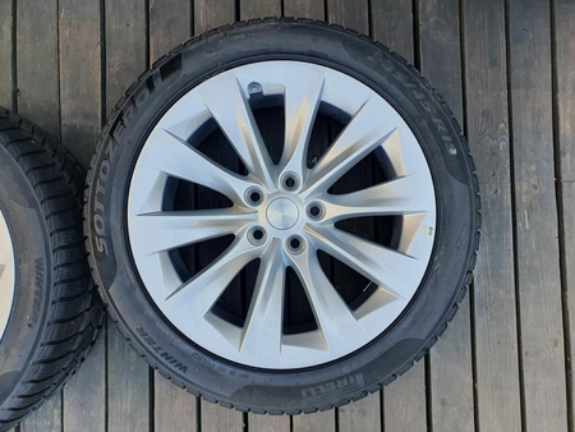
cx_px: 288
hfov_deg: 67.3
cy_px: 216
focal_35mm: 26
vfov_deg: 53.1
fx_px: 432
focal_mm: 4.32
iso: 50
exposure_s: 1/220
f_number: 2.4
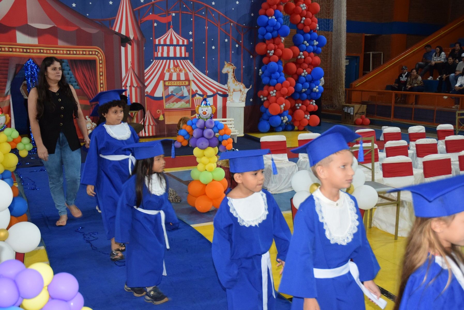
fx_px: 484
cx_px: 232
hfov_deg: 51.2
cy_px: 155
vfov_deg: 35.6
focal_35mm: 38
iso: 1400
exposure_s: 1/60
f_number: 3.8
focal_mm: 25
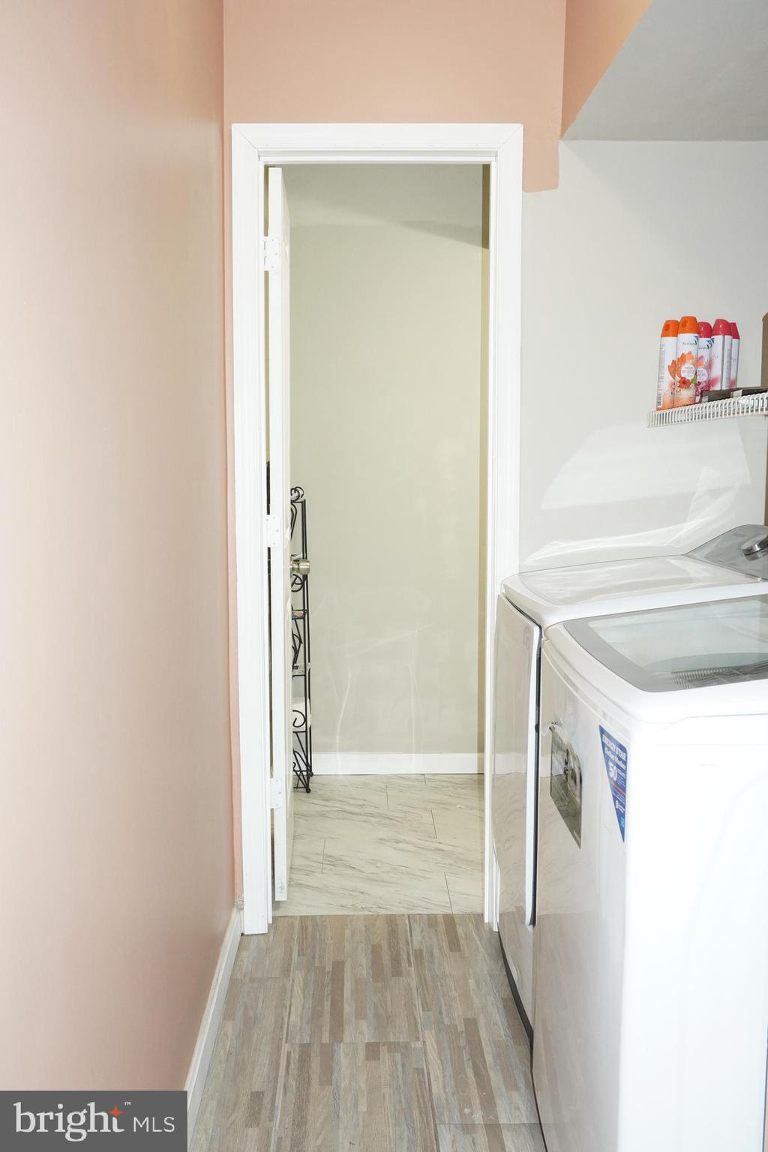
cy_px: 576
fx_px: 1104
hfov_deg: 38.4
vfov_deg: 55.1
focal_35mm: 34
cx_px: 384
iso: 2000
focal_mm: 23
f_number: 8
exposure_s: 1/60
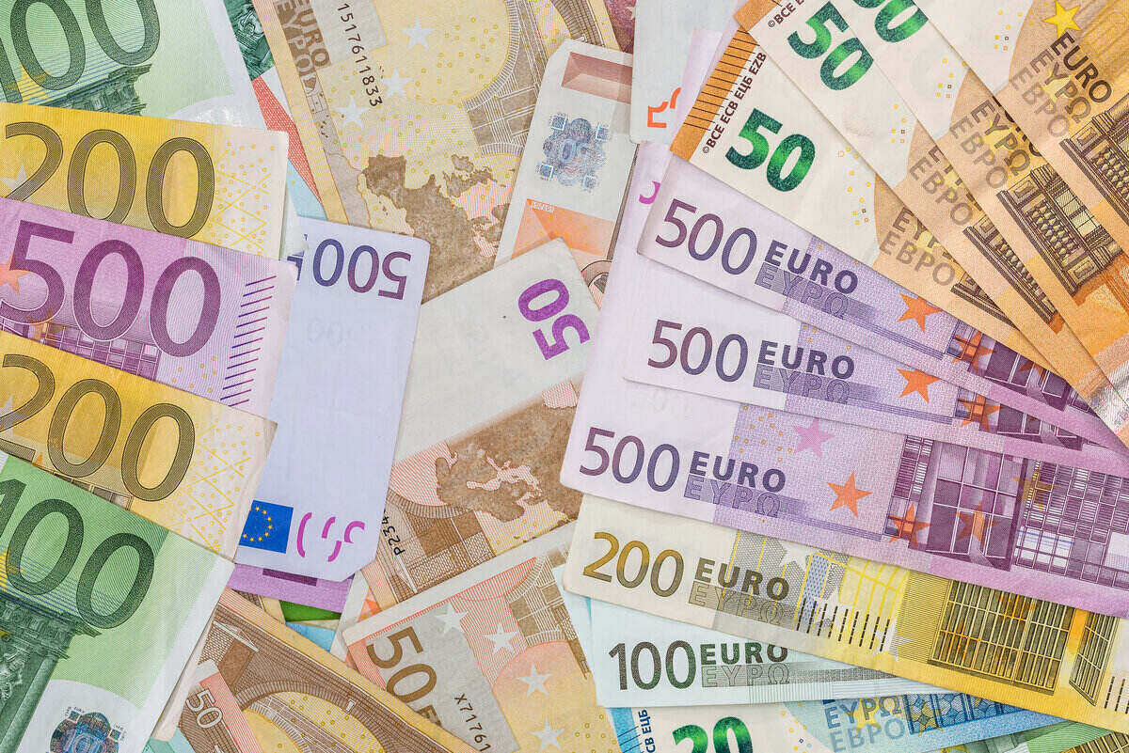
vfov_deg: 13.1
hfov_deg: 19.4
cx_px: 564
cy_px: 376
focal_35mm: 105
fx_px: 3294
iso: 250
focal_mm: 105
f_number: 11
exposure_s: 1/200
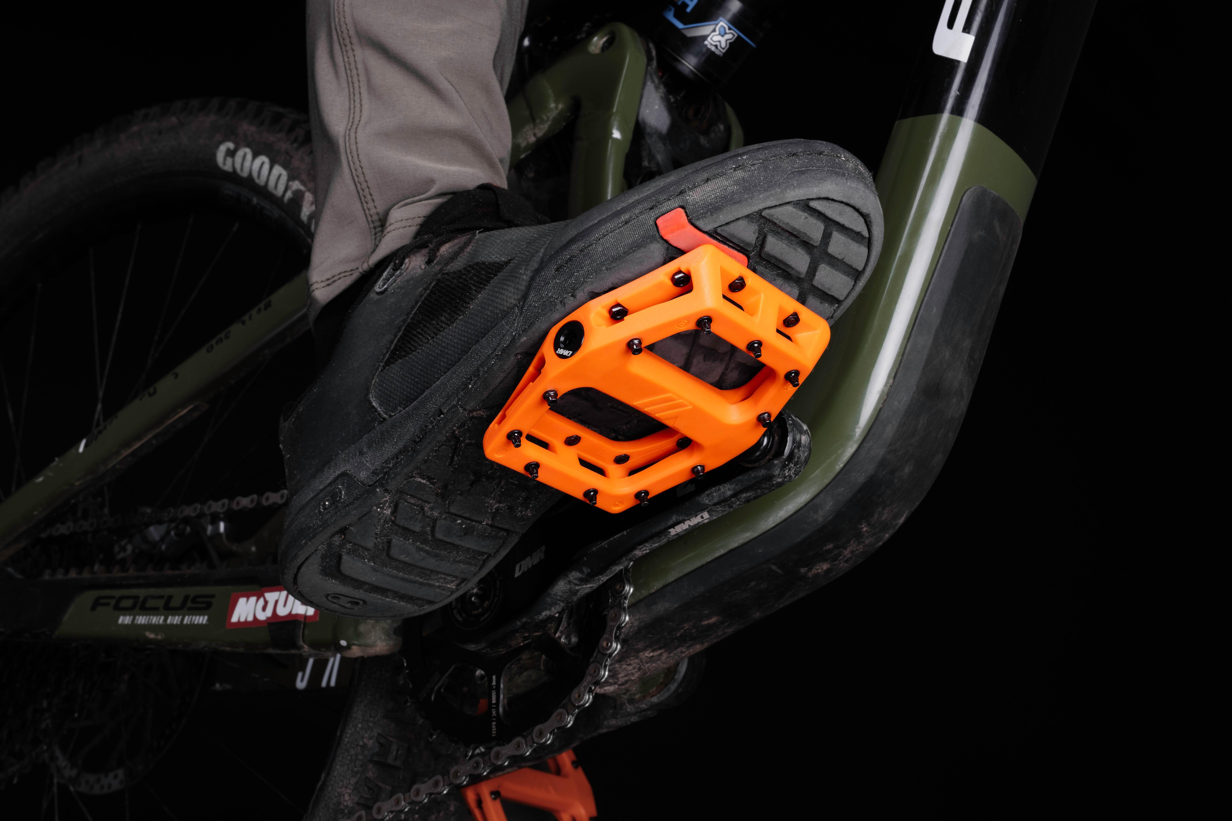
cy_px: 410
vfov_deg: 27.0
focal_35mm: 50
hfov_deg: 39.6
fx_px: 1711
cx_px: 616
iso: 160
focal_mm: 33.2
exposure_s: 1/125
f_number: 13
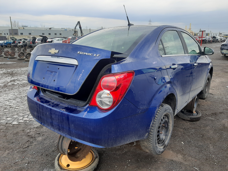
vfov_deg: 53.1
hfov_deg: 67.3
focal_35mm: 26
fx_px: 171
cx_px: 114
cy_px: 86
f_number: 1.7
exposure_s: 1/209
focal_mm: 3.92
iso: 40
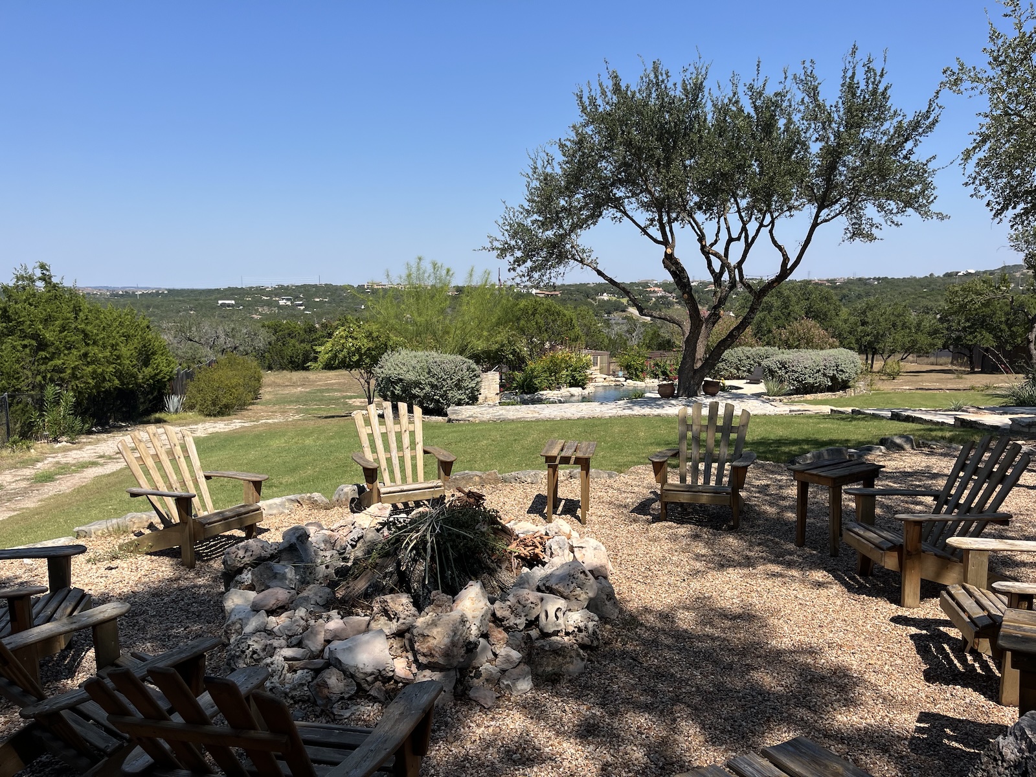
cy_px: 388
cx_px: 518
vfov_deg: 53.1
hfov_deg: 67.3
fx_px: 778
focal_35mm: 26
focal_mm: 5.1
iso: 50
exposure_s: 1/3215
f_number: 1.6
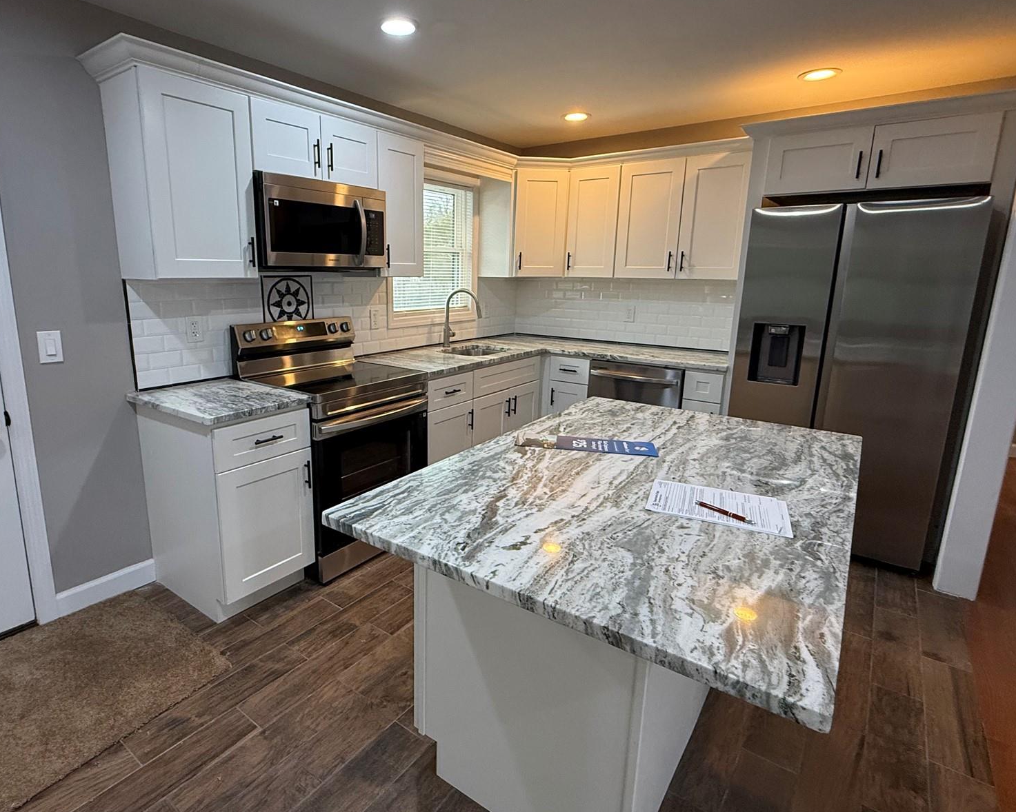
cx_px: 444
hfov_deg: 82.9
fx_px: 571
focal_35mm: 19
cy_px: 387
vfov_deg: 70.8
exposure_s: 1/120
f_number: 2.2
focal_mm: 2.22
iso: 250
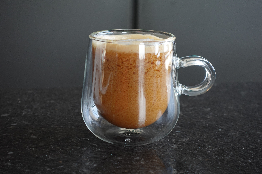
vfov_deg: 22.6
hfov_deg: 33.4
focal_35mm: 60
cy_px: 87
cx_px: 131
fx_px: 437
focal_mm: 22.37
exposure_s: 1/80
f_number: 3.5
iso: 250
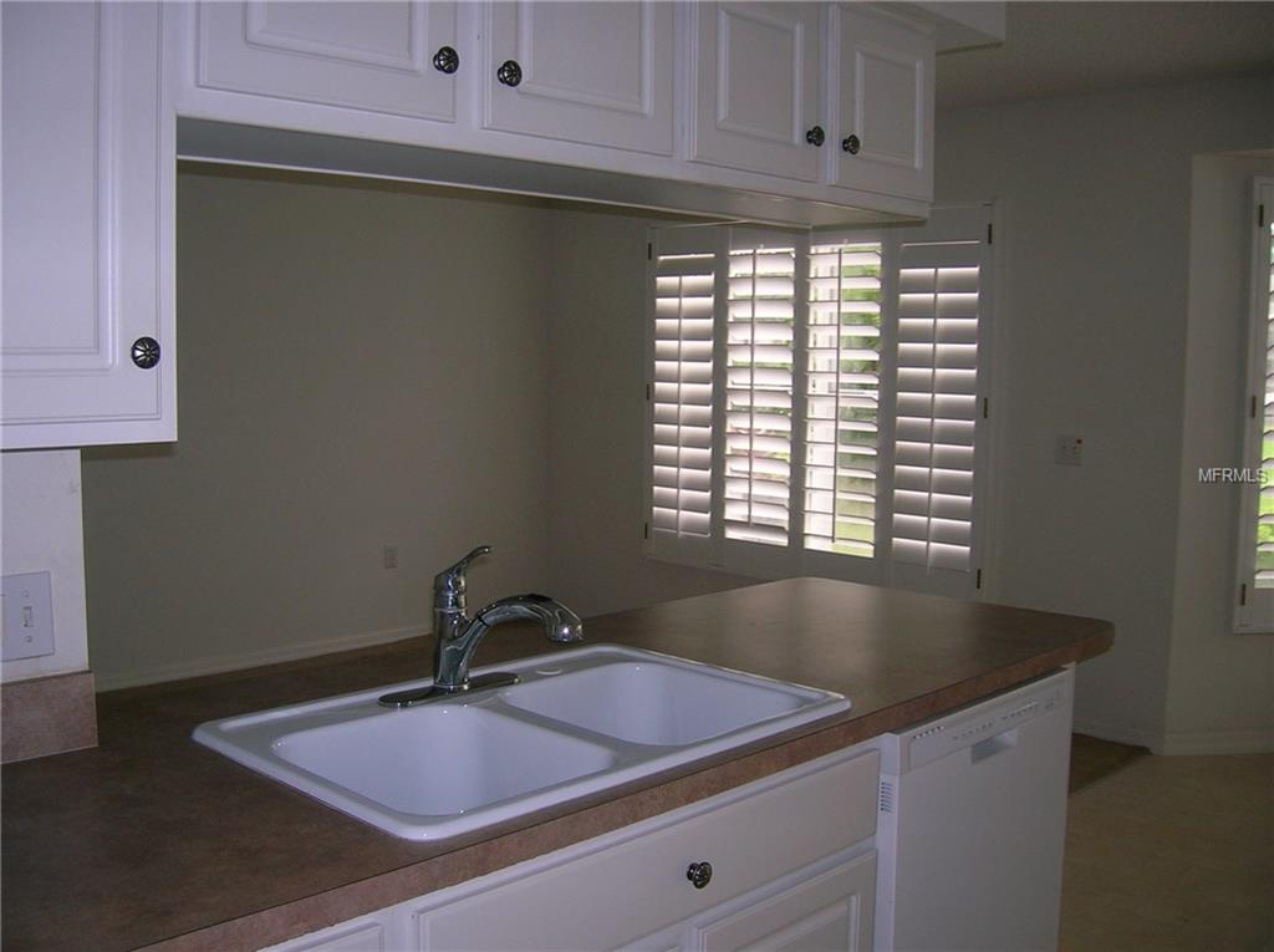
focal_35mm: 34
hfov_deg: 54.0
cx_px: 637
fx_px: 1250
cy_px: 476
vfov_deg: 41.7
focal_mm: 5.7
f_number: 2.9
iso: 50
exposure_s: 1/30
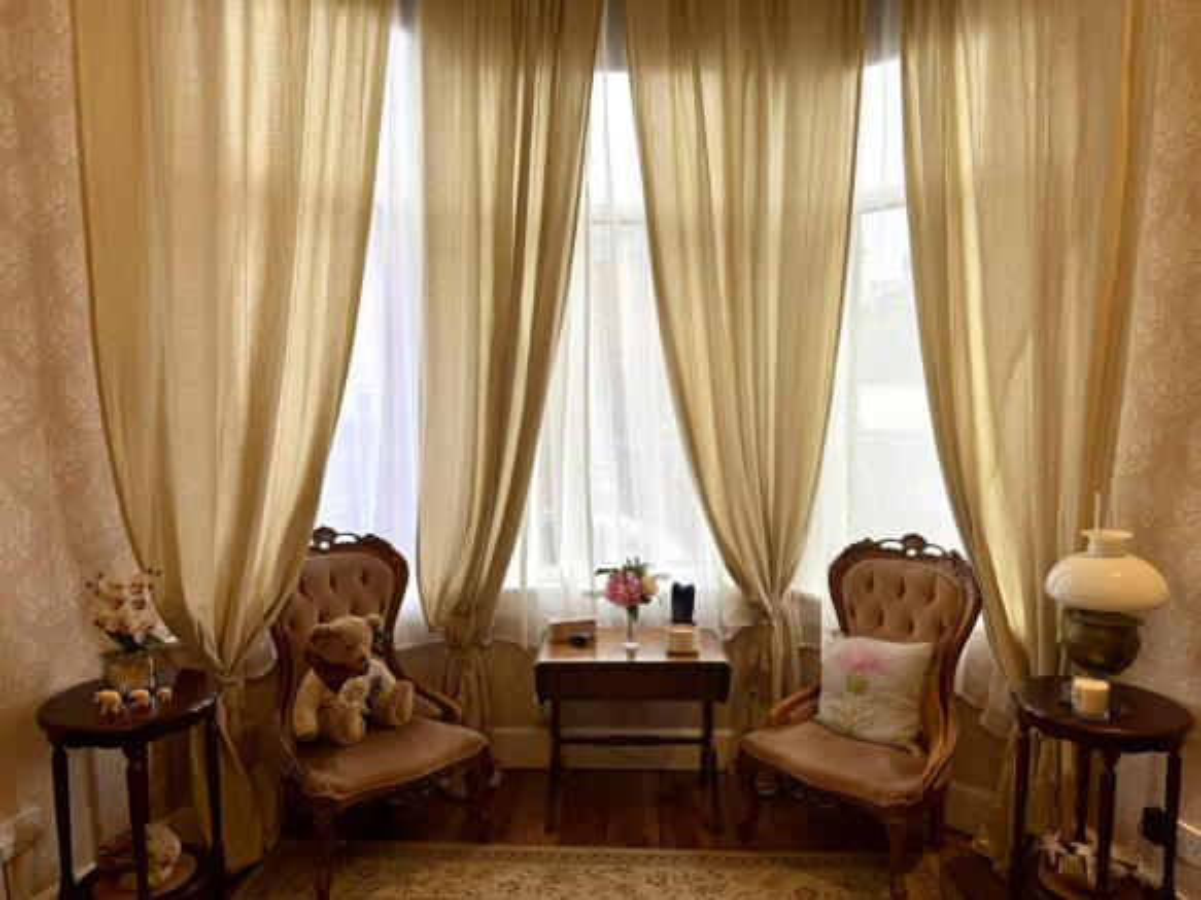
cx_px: 600
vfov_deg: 56.8
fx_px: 833
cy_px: 450
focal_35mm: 24
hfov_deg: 71.6
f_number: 1.78
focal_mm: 6.76
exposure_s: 1/100
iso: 100
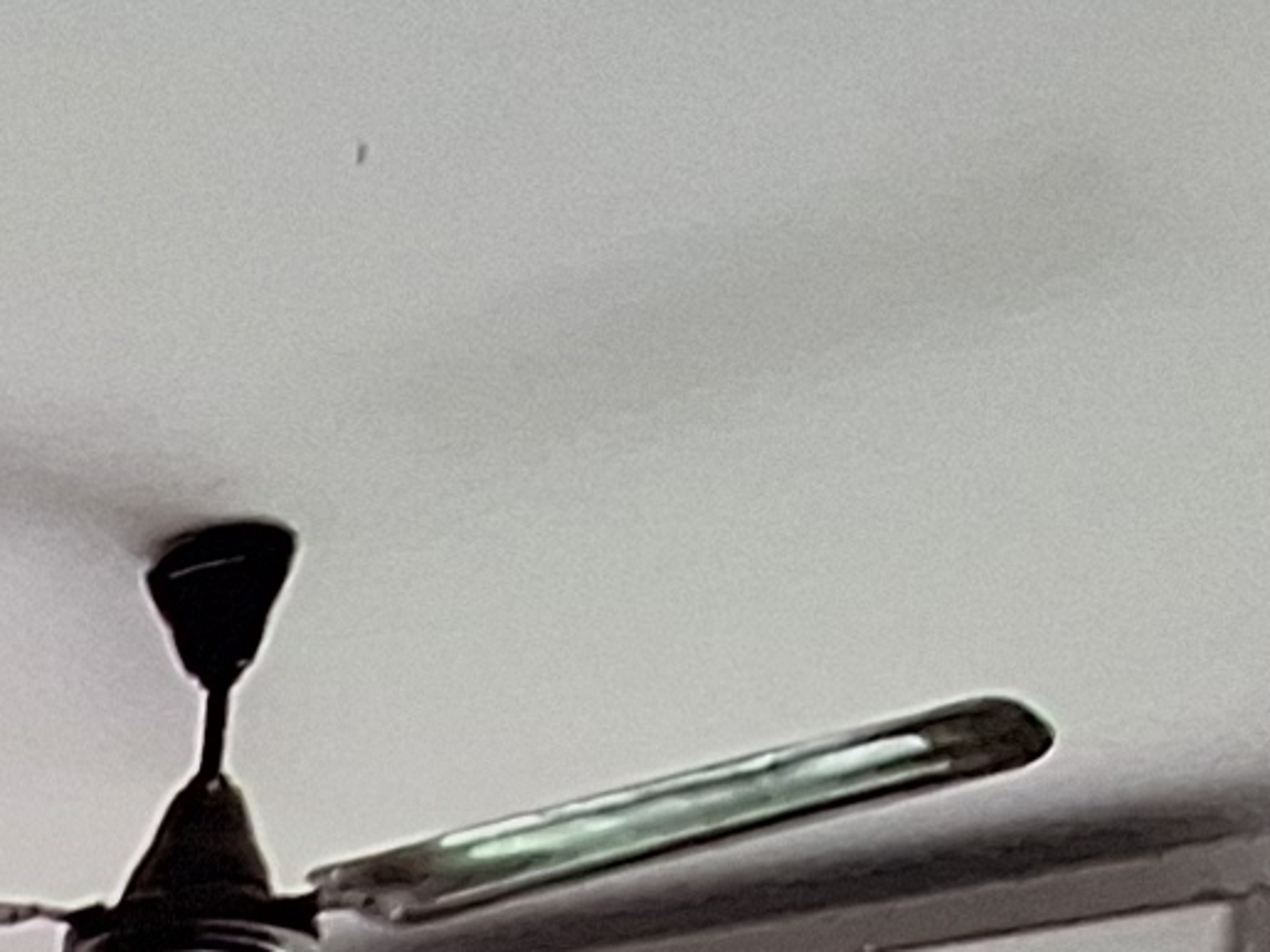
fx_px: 3705
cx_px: -1415
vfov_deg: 10.8
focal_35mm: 101
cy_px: 2725
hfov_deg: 15.0
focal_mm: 1.74
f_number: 2.2
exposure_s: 1/25
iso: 250
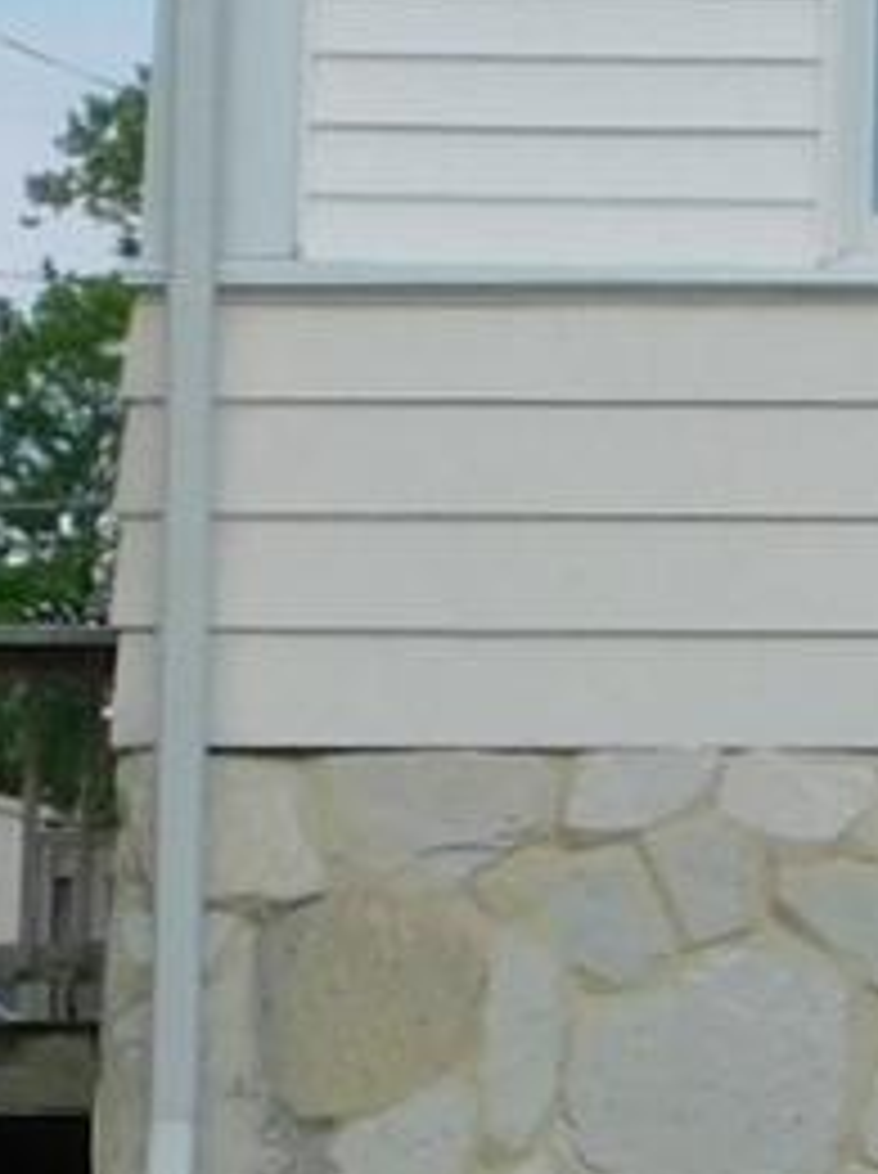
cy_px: -162
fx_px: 9594
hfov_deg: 5.0
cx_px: 2350
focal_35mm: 283
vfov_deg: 7.0
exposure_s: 1/1000
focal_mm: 6.3
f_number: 3.5
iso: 125
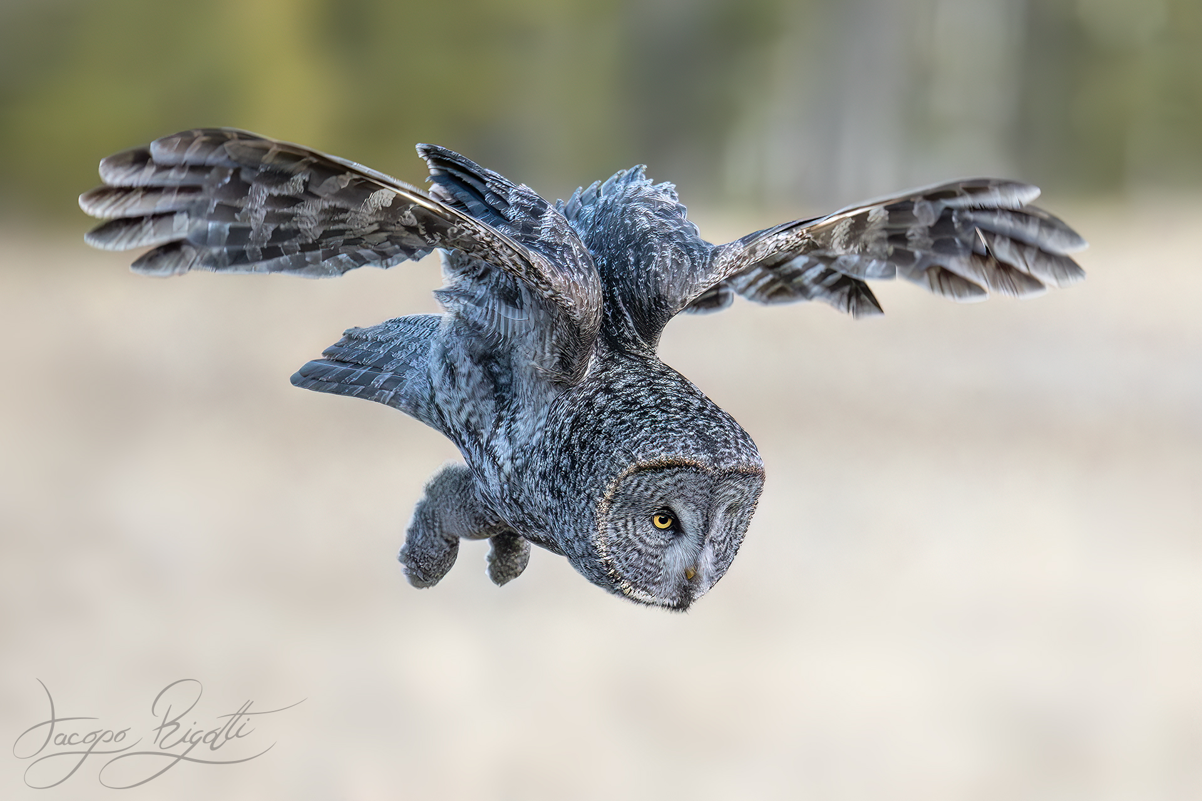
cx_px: 601
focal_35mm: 400
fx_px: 13355
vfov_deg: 3.4
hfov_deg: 5.2
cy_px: 400
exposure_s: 1/2000
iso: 3600
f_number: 4.5
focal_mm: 400
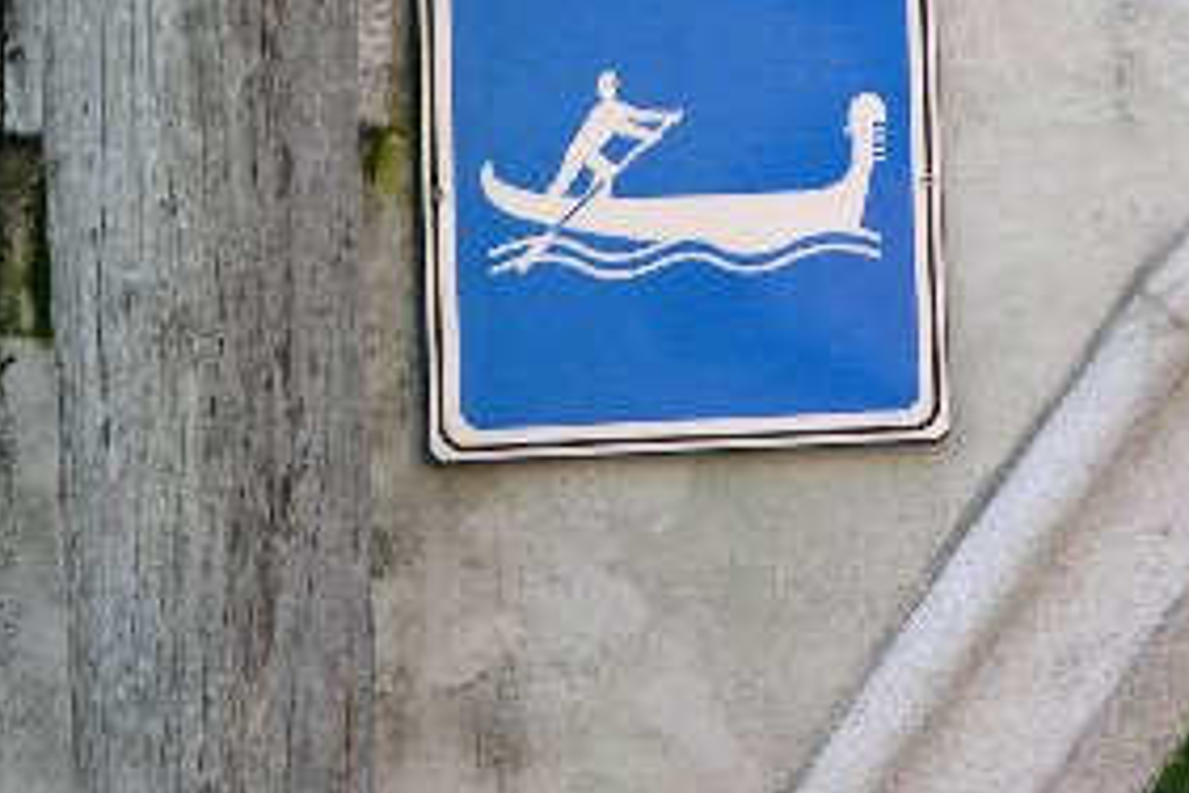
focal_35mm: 606
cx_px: 685
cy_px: 110
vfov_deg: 2.3
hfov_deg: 3.4
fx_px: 20013
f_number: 4.7
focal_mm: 71.2
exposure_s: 1/68.8
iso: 50
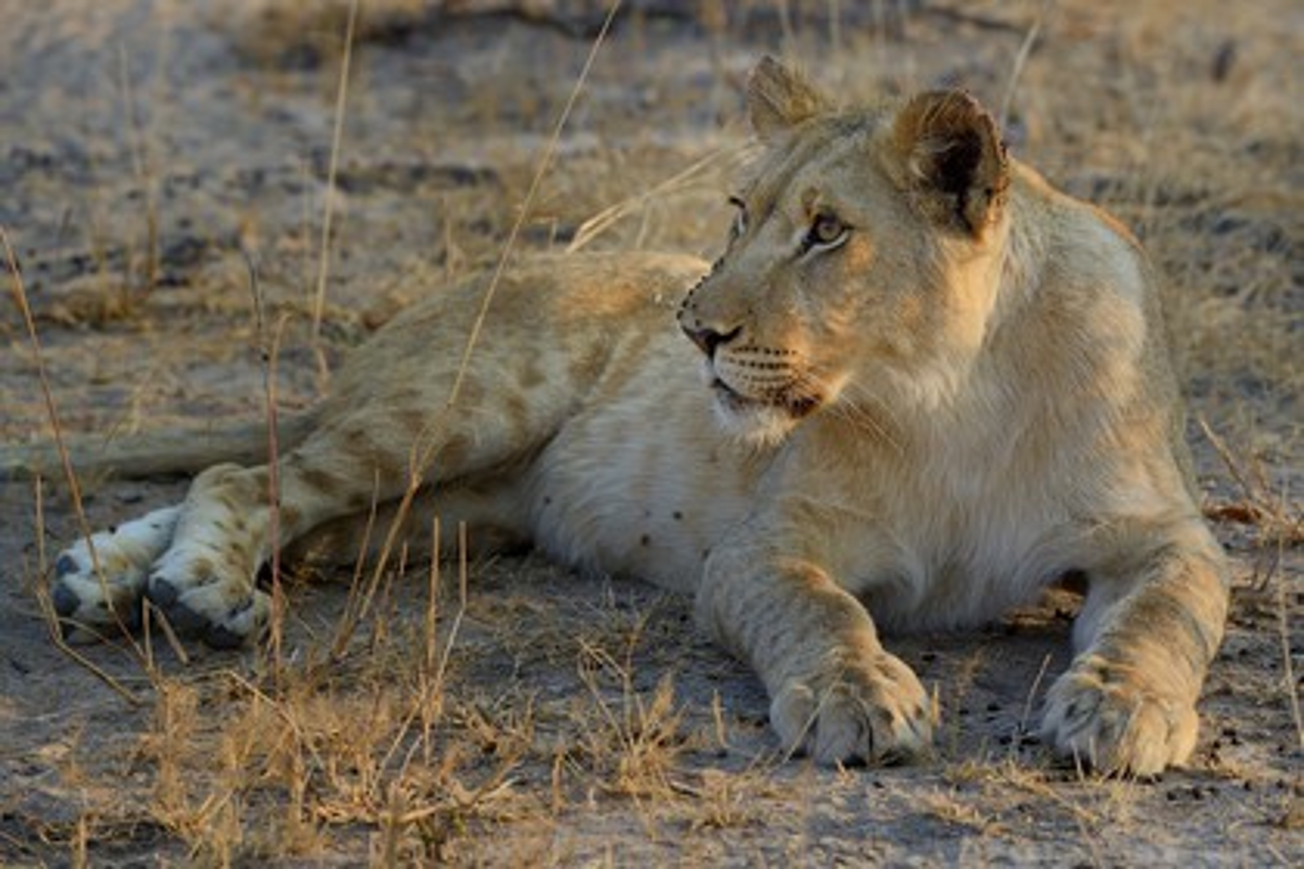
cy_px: 434
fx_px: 7244
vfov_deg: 6.9
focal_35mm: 200
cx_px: 652
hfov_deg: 10.3
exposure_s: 1/400
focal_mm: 200
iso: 400
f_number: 6.3
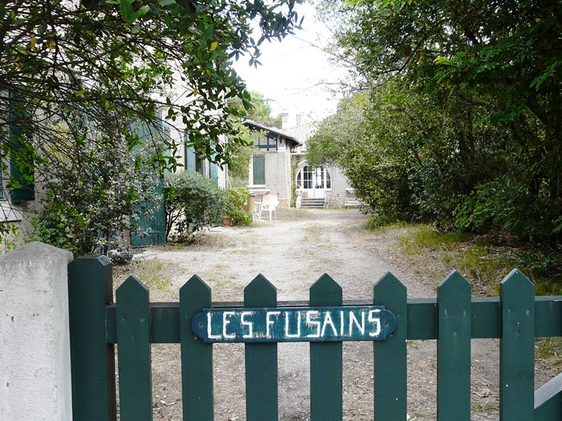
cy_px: 210
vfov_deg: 39.7
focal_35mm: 36
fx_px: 584
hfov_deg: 51.4
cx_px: 281
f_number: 3.2
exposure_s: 1/100
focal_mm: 4.6
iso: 100
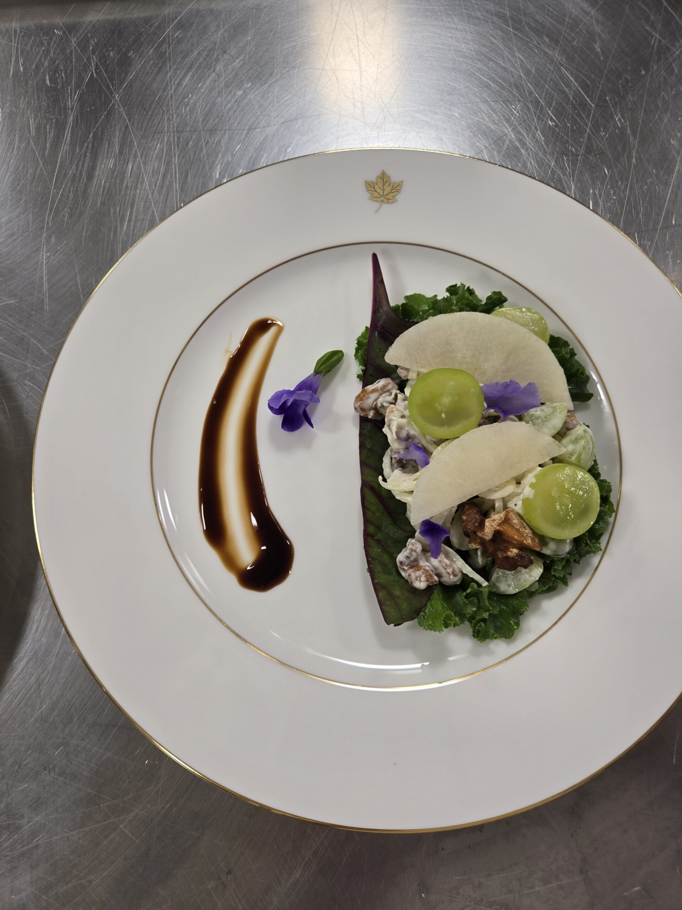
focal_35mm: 23
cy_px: 455
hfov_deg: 58.9
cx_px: 341
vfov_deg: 73.9
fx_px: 604
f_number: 1.8
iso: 25
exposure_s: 1/100
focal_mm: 5.4
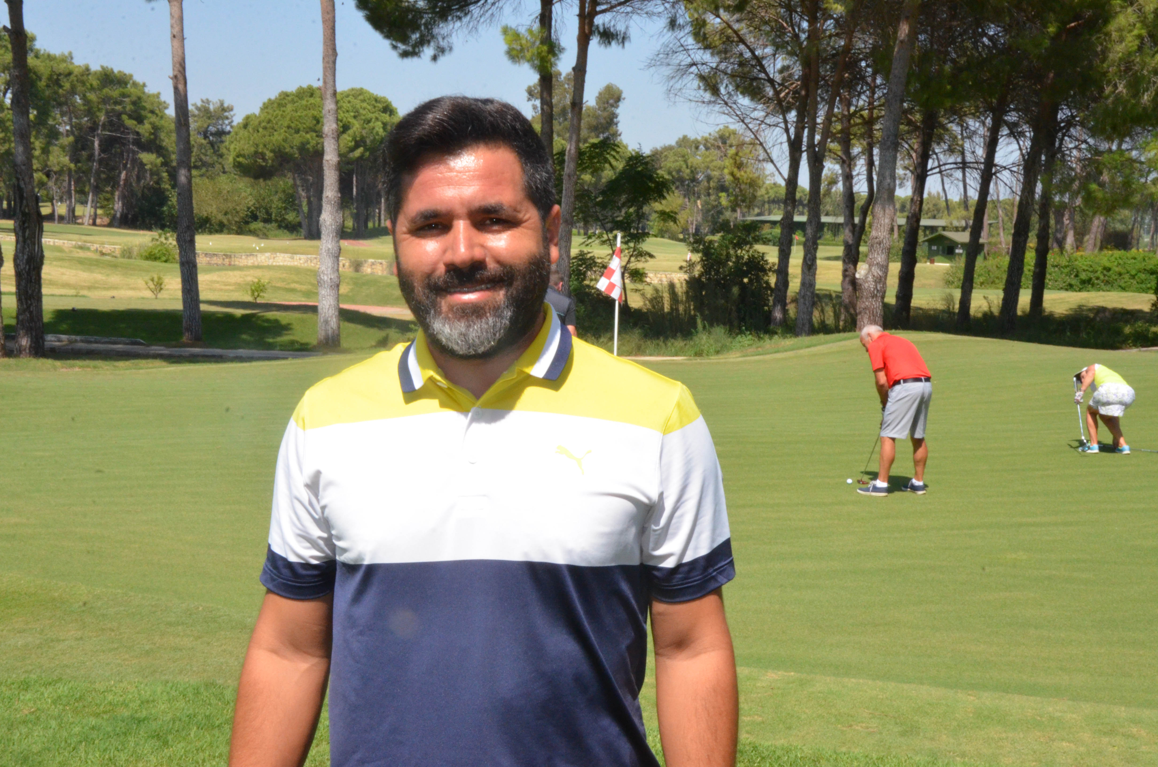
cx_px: 579
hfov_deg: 39.0
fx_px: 1637
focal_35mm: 51
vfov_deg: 26.4
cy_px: 384
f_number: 29
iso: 2000
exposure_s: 1/250
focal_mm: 34
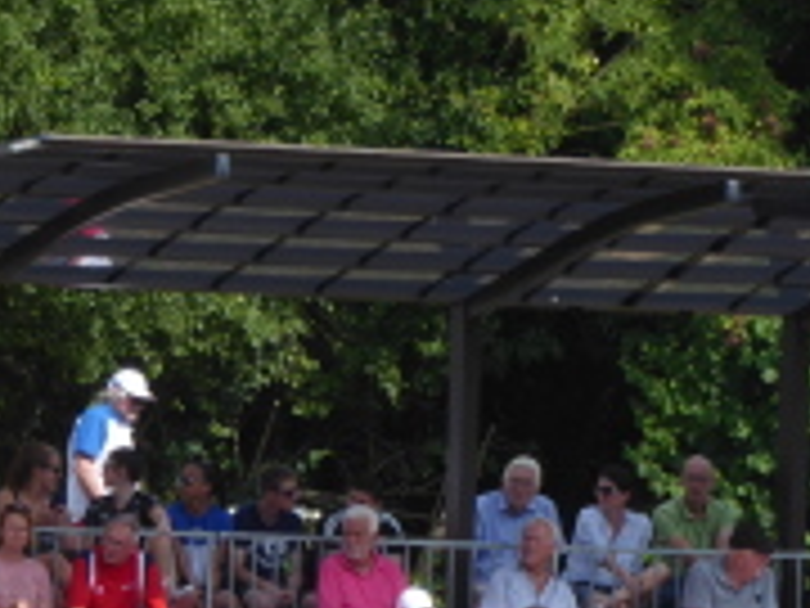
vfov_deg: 2.0
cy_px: 739
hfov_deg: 2.6
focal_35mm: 752
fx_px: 17596
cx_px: 612
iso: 80
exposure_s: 1/200
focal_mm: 53.8
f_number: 5.8
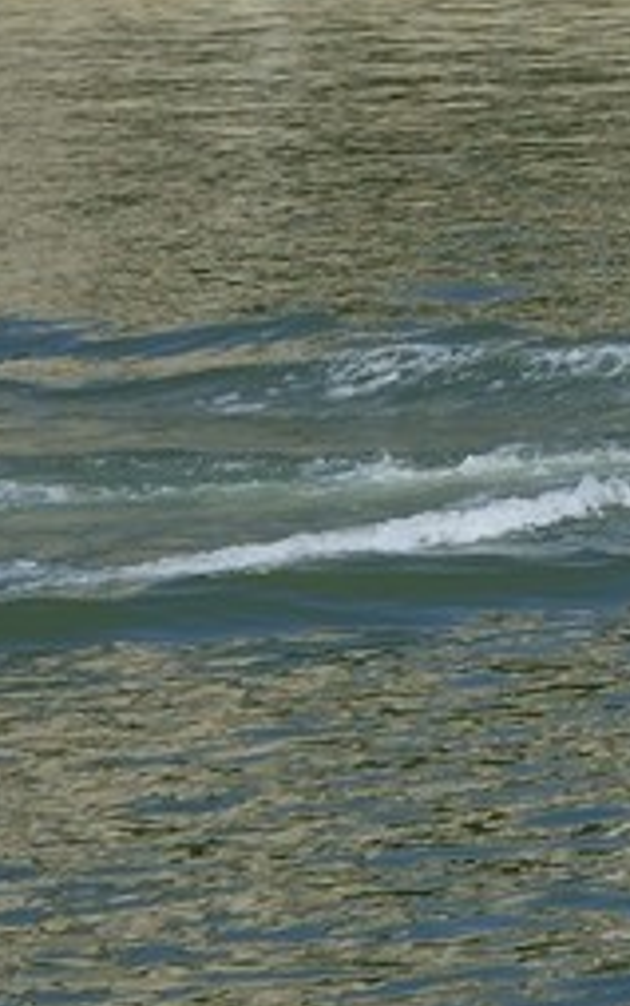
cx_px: 2952
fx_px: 6695
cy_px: -1057
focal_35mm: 244
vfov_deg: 8.2
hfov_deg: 4.7
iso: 100
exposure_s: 1/250
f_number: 10
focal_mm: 38
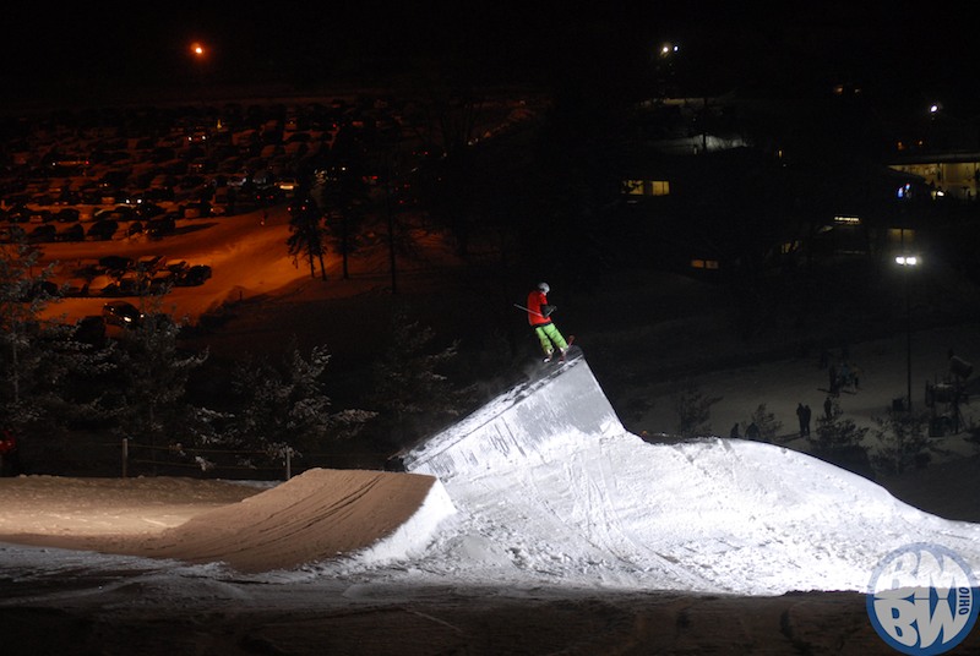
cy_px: 328
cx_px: 490
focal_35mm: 82
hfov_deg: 24.6
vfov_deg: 16.6
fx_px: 2249
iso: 500
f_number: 4
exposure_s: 1/80
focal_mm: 55
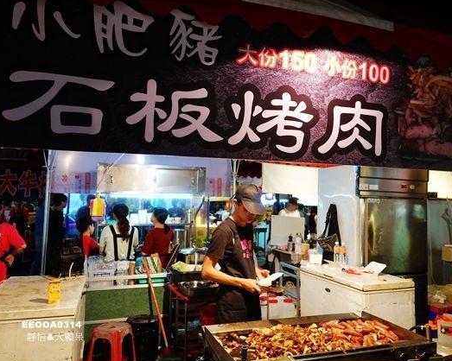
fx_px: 374
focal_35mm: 28
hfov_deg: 62.2
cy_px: 178
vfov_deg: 51.5
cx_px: 236
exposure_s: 1/30
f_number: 2.8
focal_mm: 9
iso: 200
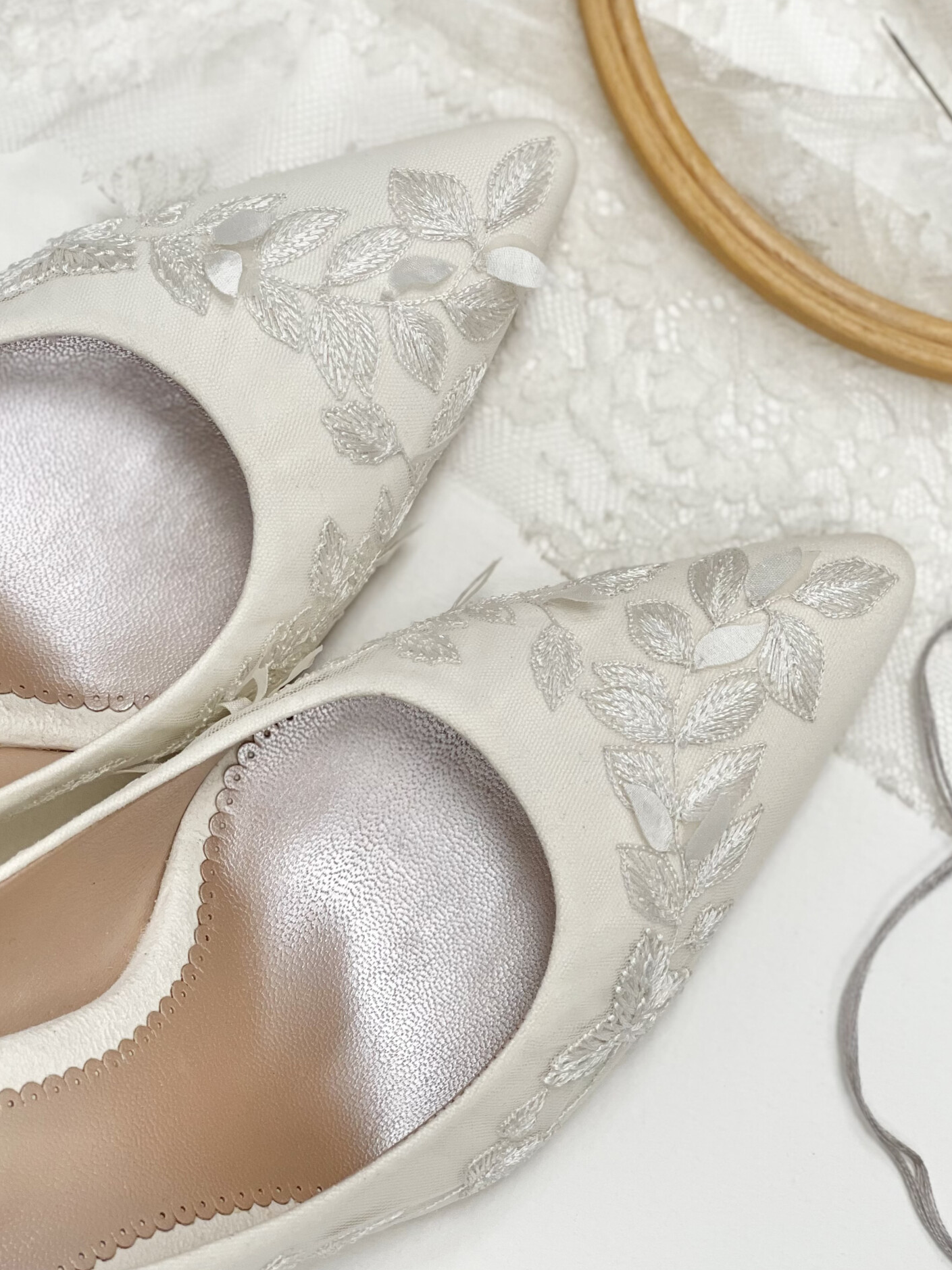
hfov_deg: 15.9
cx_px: 616
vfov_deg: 21.1
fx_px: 3411
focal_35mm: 93
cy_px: 507
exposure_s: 1/100
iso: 40
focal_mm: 7.5
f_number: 2.2
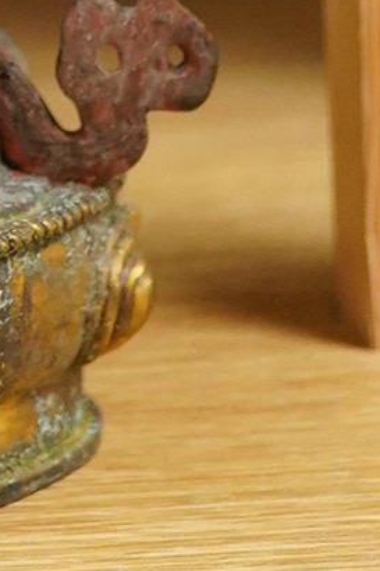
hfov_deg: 6.2
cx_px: -306
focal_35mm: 216
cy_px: -404
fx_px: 3423
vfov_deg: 9.2
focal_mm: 30
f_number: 3.5
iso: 2500
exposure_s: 1/320
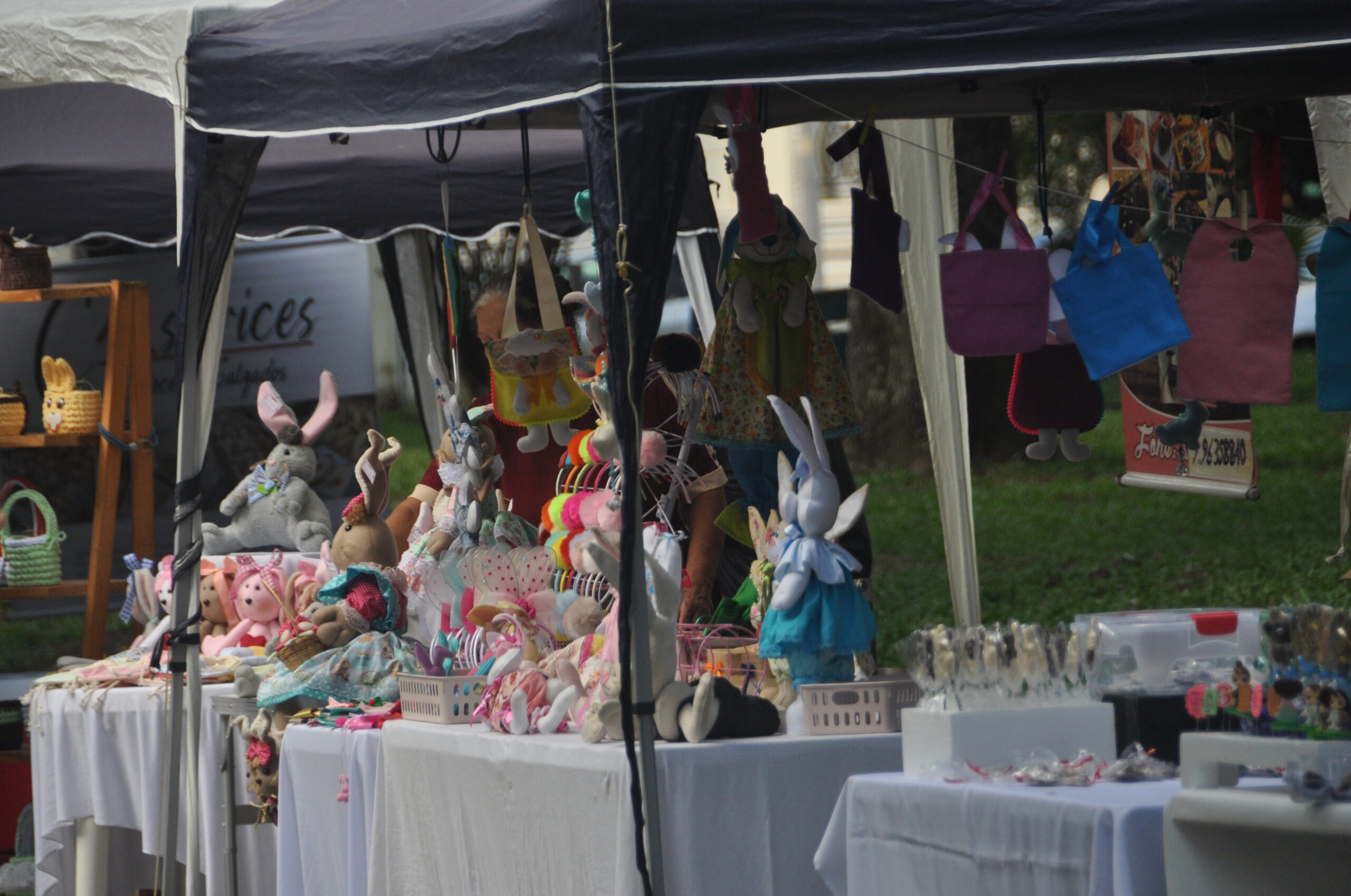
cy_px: 448
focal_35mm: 255
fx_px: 9557
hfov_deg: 8.1
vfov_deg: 5.4
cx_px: 676
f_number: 5.6
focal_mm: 170
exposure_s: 1/1000
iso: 720
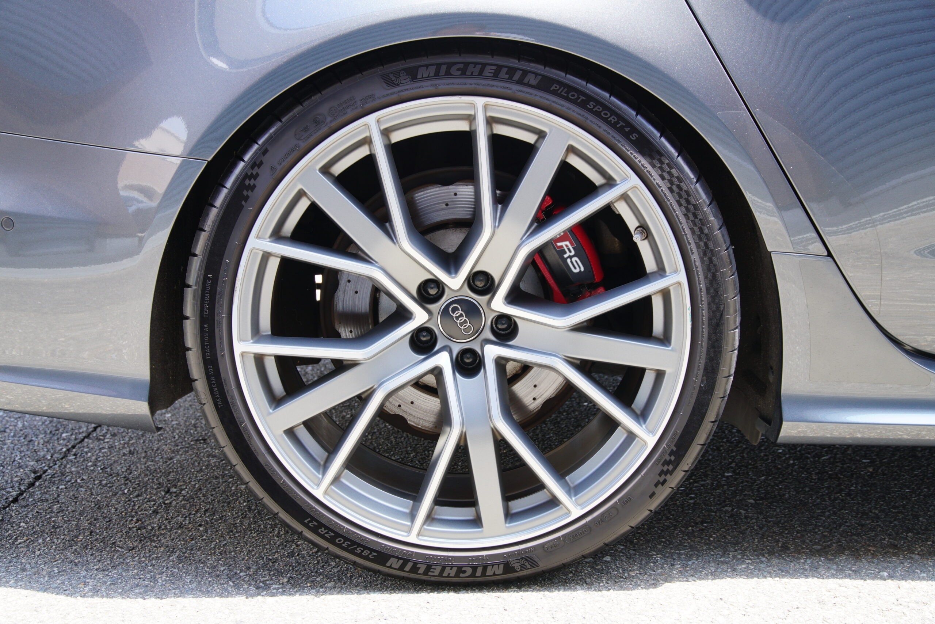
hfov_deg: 39.6
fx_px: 1299
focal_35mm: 50
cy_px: 312
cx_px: 468
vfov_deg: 27.0
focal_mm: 50
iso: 320
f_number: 8
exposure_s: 1/60
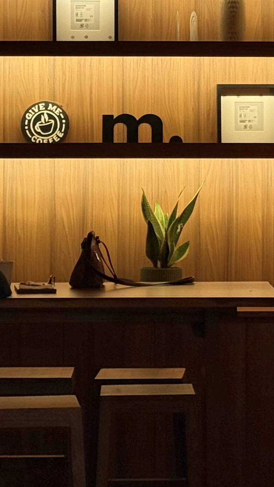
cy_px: 100
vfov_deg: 14.2
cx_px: 164
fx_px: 1951
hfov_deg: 8.0
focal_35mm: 151
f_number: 1.78
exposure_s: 1/100
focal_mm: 6.76
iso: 80
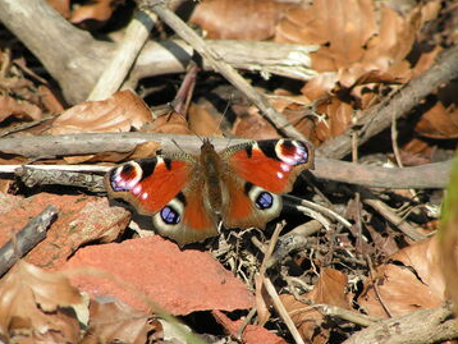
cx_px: 205
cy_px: 191
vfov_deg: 3.1
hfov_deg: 4.2
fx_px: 6276
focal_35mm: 474
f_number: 3.5
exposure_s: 1/640
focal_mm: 58
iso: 50
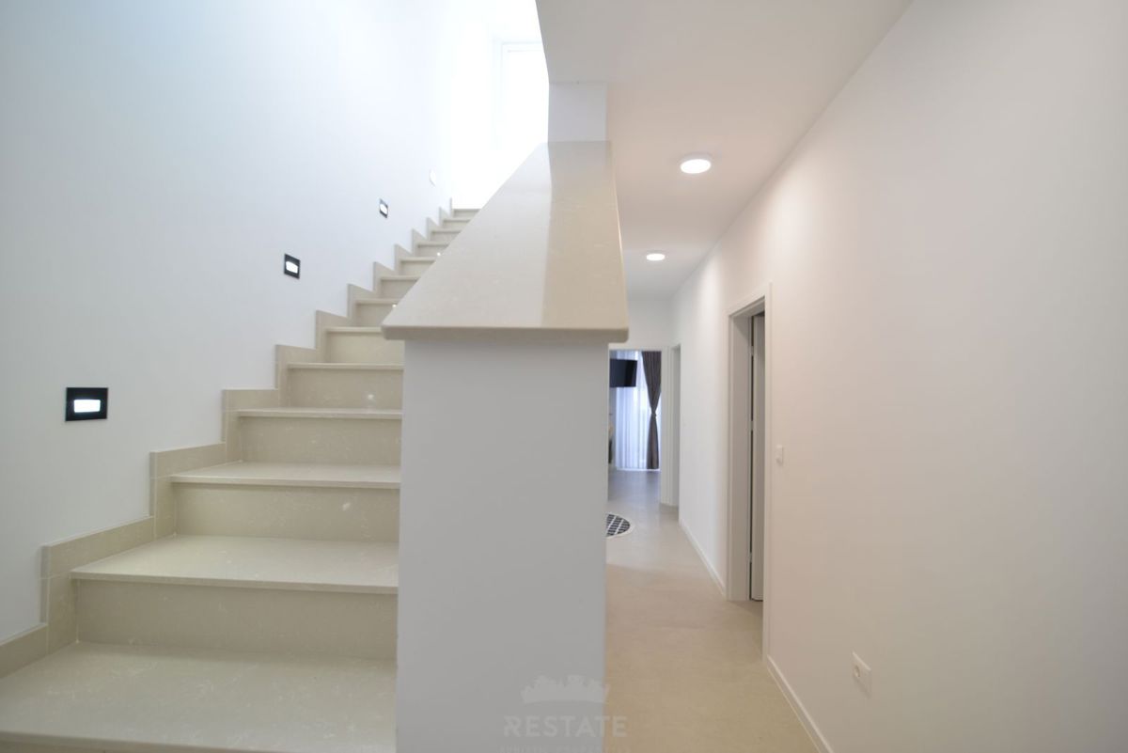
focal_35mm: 16
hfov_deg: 96.7
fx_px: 501
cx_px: 564
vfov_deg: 73.8
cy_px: 376
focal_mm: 16
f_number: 5.6
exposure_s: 1/125
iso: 360
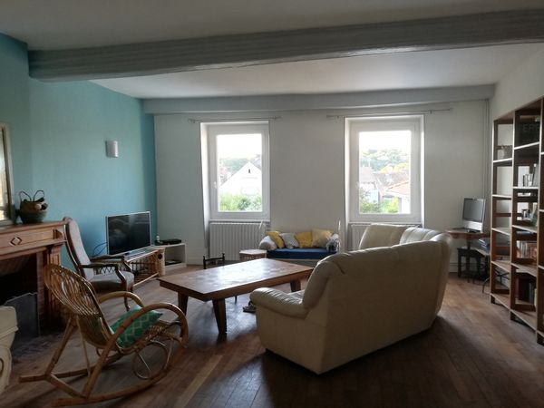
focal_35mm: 26
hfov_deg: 67.3
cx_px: 272
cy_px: 204
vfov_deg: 53.1
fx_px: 409
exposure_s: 1/33.3
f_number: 2.2
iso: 160
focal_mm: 3.81
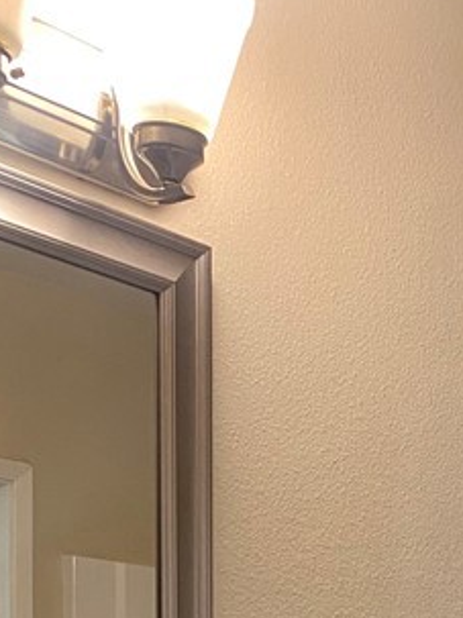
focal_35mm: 88
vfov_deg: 18.9
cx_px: 661
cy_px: 989
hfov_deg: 15.6
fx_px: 1570
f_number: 1.8
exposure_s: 1/60
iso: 125
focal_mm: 4.25
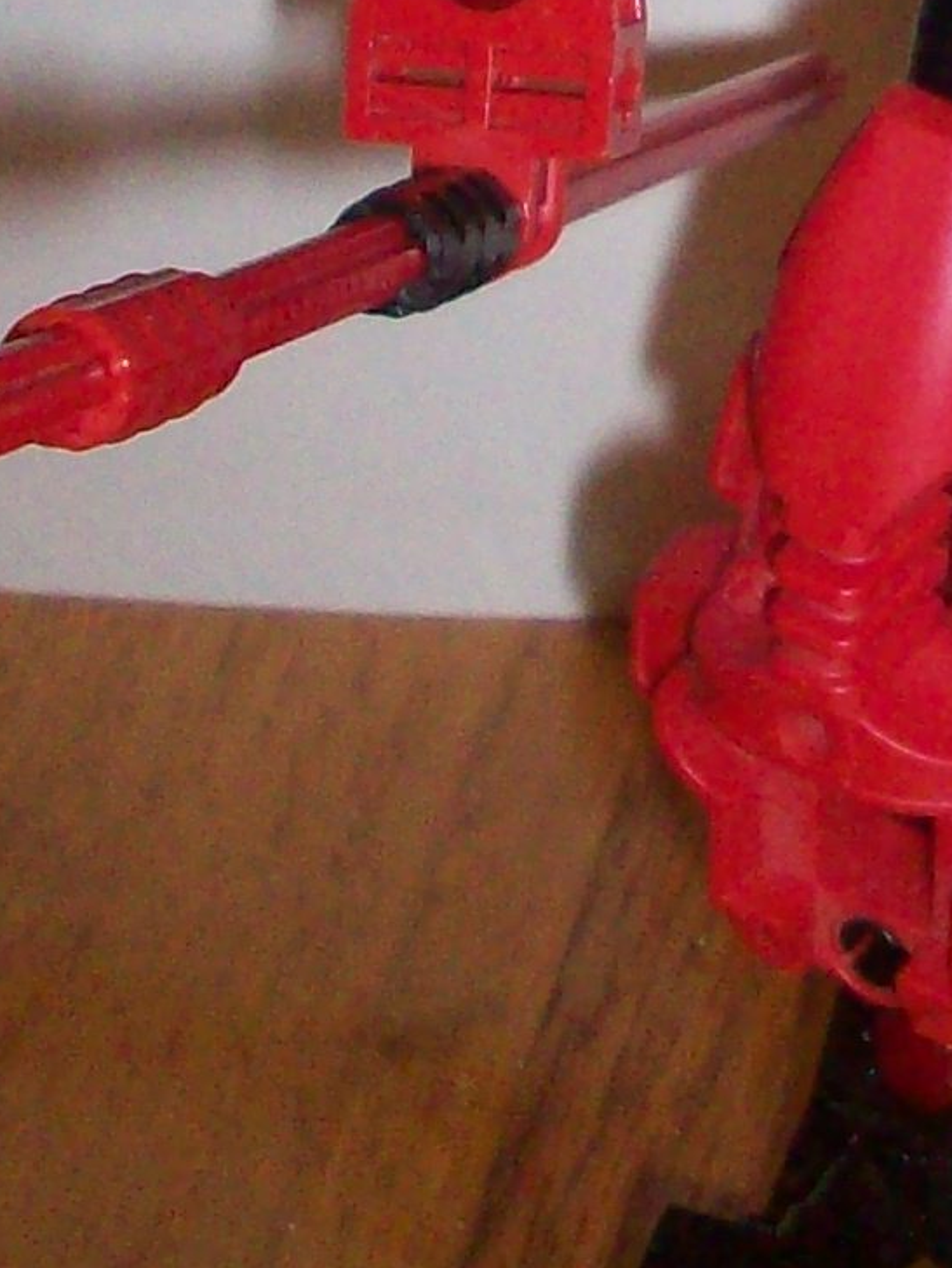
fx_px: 5682
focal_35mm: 155
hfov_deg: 9.4
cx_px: 1206
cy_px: -607
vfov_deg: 12.2
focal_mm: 6.2
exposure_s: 1/64
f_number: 2.8
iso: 160
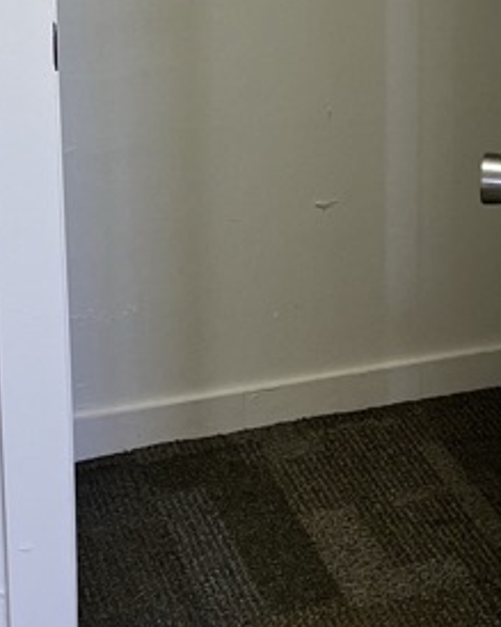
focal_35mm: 95
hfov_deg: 16.1
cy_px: -103
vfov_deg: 19.2
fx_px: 1762
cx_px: 371
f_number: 1.6
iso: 100
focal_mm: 5.1
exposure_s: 1/120
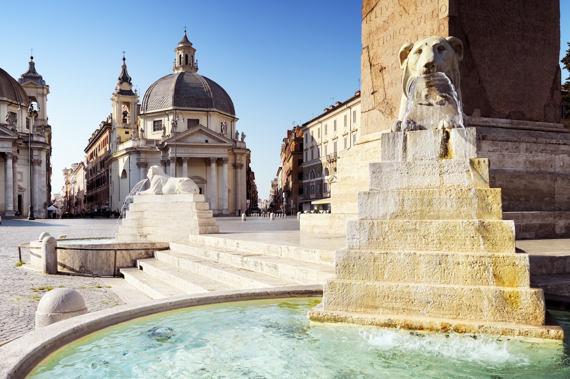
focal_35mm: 31
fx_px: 491
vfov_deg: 42.2
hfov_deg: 59.9
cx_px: 230
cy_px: 216
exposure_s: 1/100
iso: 100
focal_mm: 23
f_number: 13
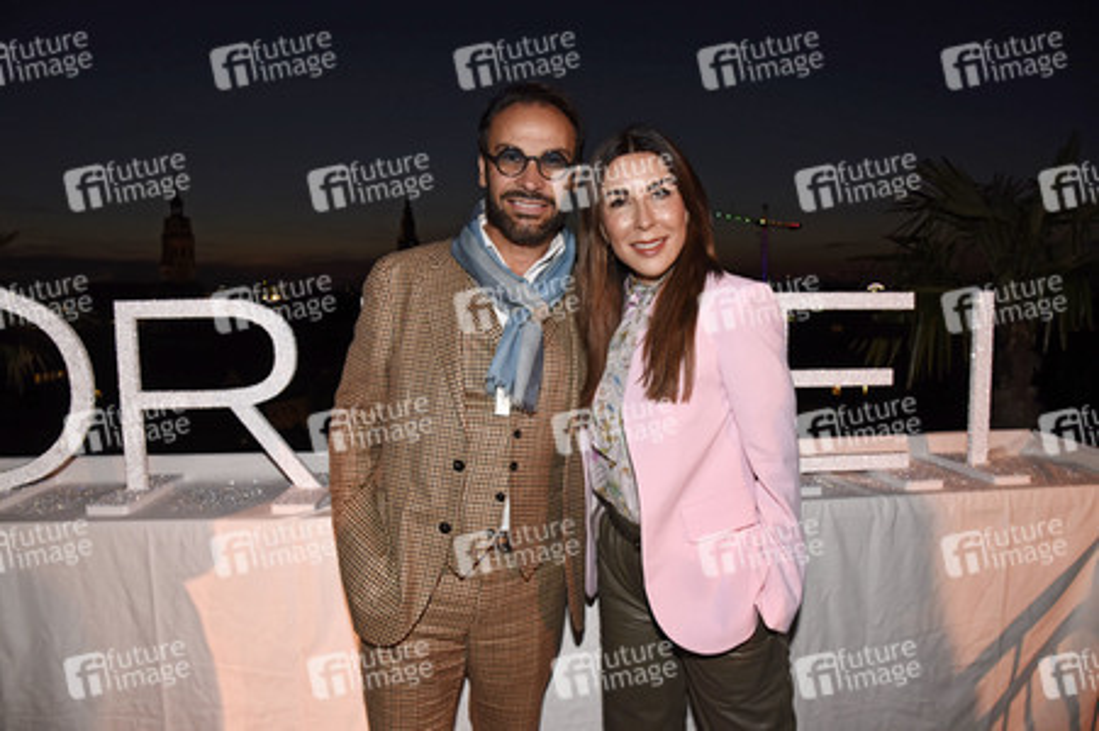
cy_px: 366
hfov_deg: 73.8
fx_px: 732
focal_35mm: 24
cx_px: 550
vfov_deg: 53.1
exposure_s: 1/100
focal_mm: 24
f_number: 6.3
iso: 2000
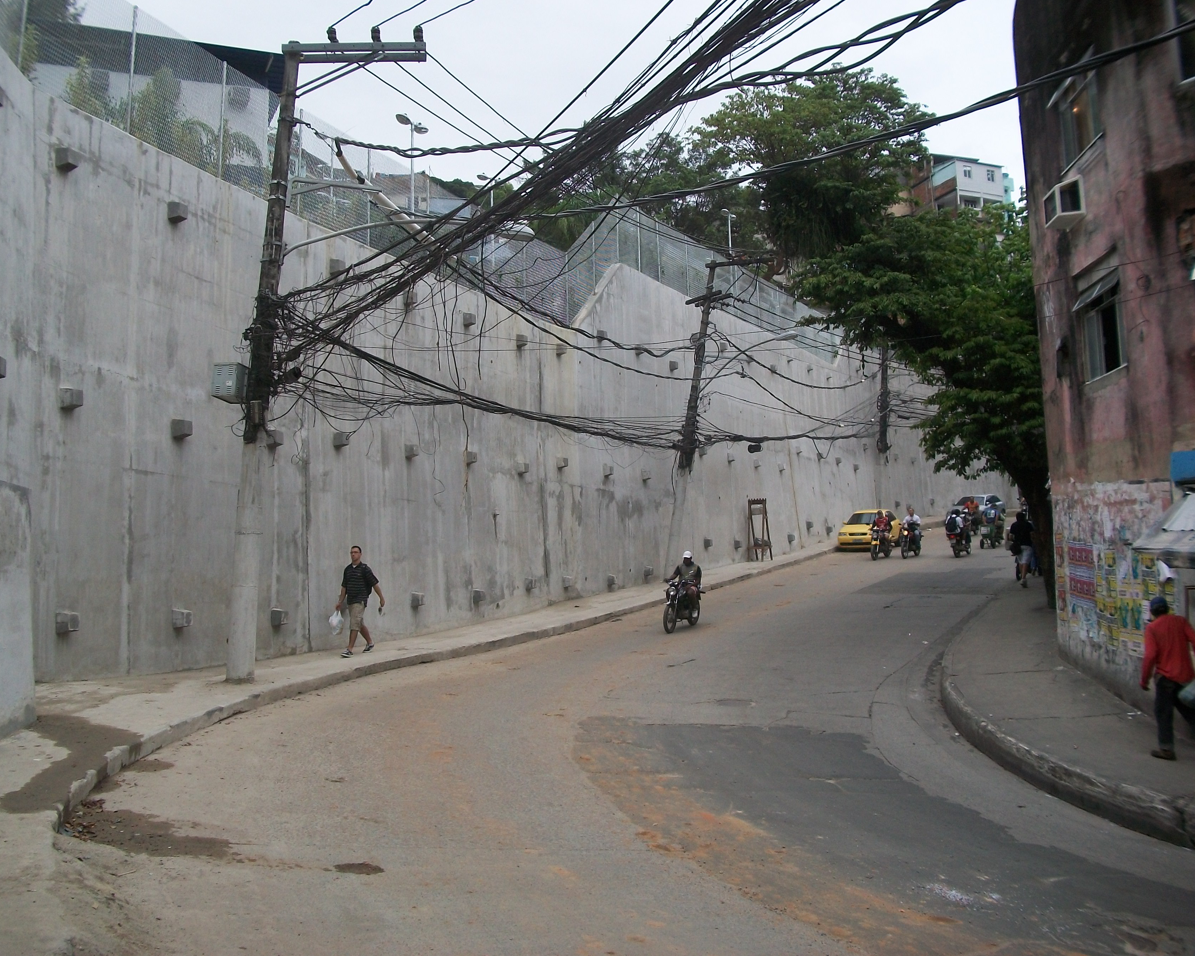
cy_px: 469
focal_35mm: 34
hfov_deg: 52.8
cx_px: 556
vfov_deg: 43.4
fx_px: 1203
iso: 80
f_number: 2.9
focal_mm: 5.7
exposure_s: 1/250
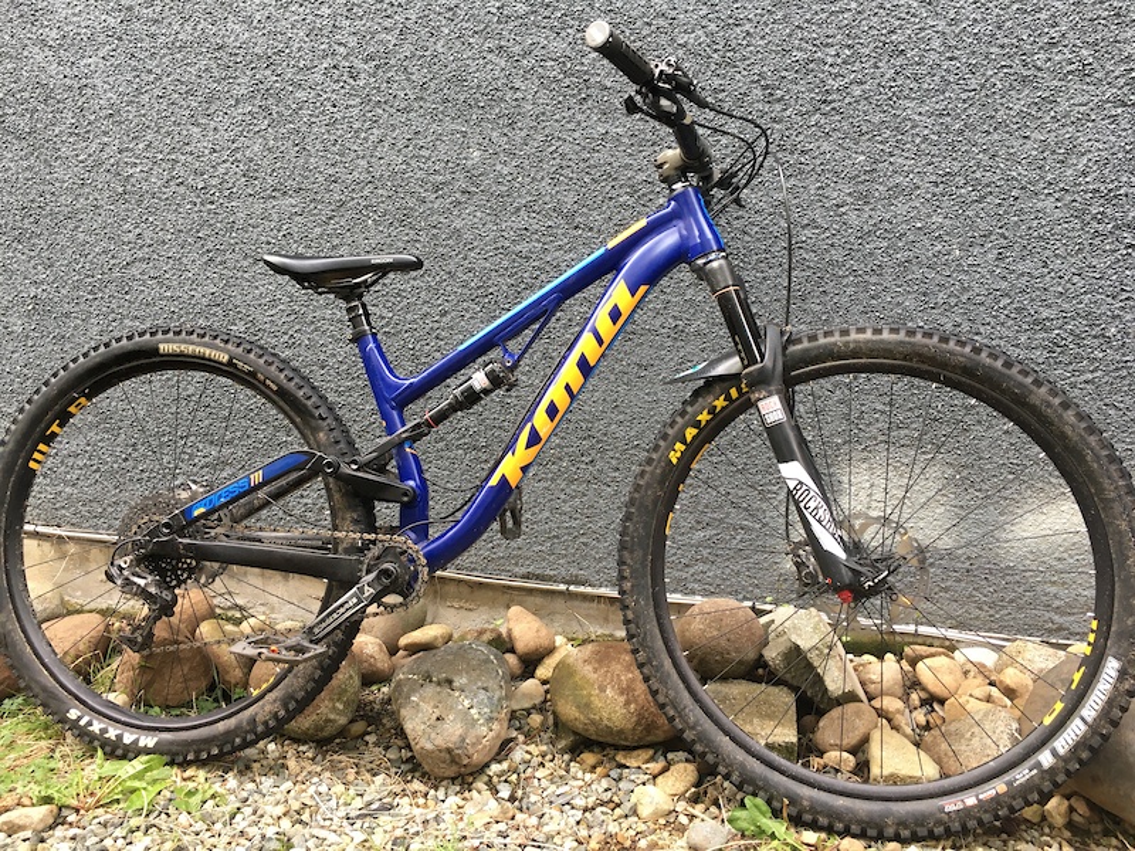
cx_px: 568
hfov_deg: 61.7
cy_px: 426
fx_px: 951
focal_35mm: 29
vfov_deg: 48.2
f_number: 2.2
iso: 25
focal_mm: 4.15
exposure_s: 1/30
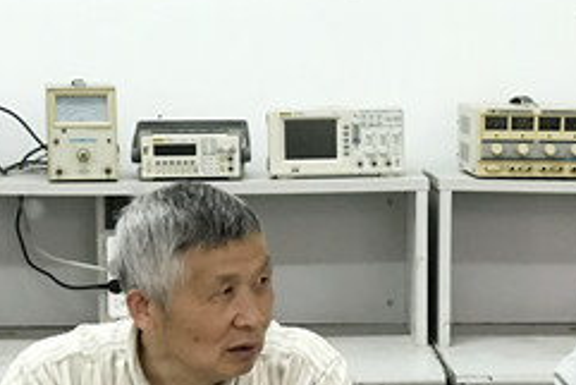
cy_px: 393
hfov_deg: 16.6
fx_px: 1969
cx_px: 425
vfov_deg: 11.0
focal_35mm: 123
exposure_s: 1/50
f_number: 2.8
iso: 250
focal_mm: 6.6
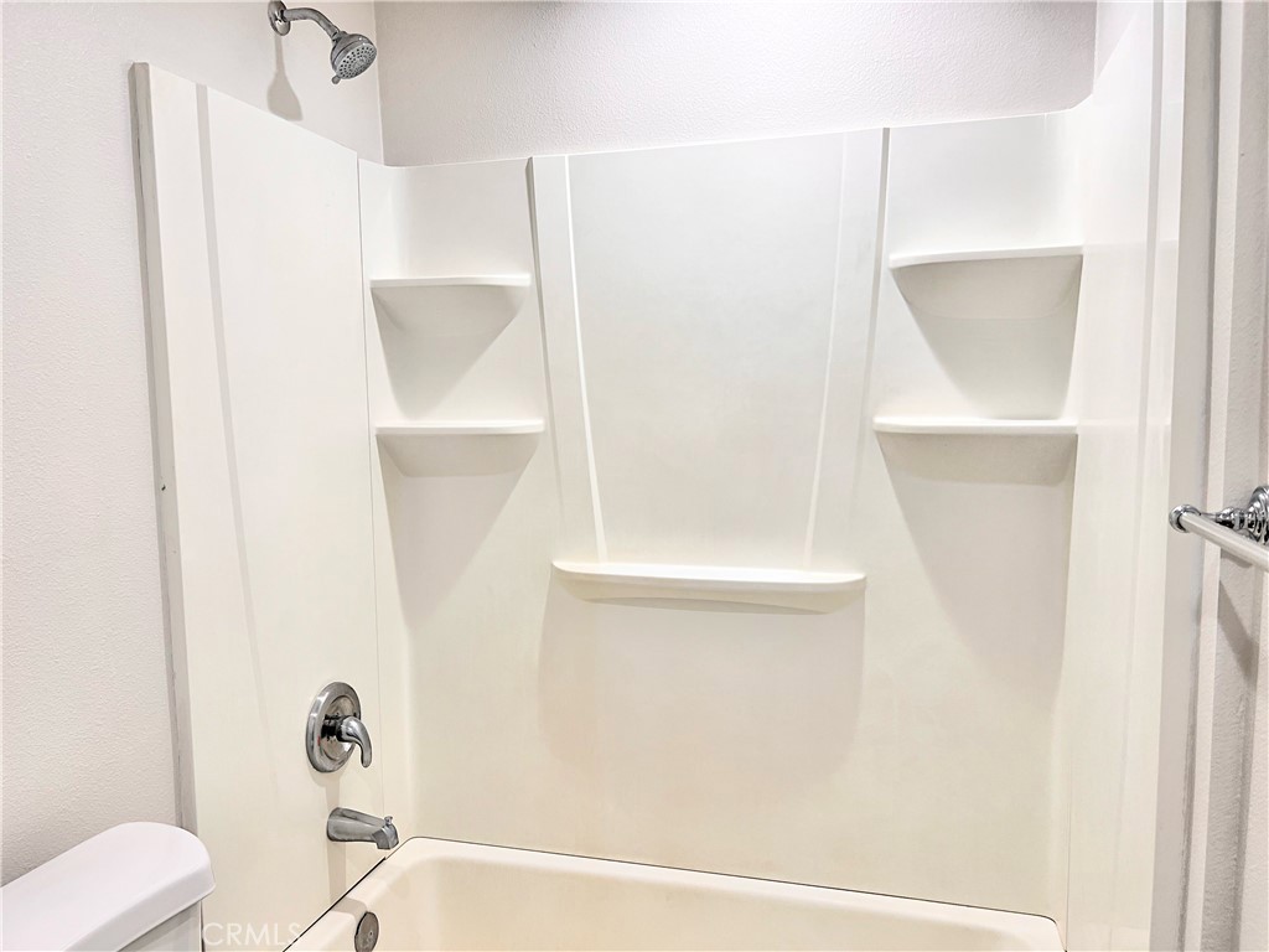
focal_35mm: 26
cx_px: 634
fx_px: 953
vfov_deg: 53.1
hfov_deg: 67.3
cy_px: 476
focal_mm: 5.7
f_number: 1.5
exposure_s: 1/120
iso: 50
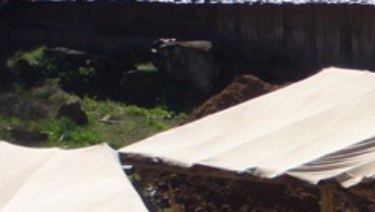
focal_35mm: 377
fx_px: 3751
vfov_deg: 3.2
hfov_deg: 5.7
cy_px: 361
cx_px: 559
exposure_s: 1/400
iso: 80
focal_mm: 17.4
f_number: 5
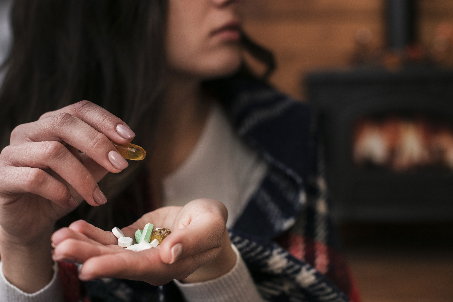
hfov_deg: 39.6
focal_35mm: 50
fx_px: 629
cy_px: 151
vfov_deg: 27.0
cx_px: 226
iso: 320
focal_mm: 50
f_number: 4
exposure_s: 1/160
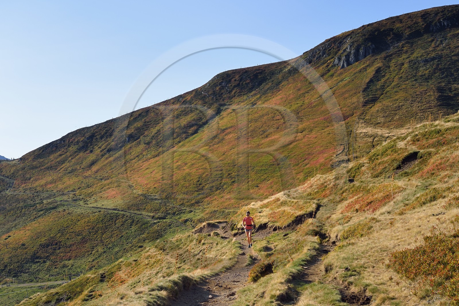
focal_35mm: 56
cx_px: 230
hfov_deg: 35.6
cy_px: 153
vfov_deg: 24.2
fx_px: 714
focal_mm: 56
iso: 200
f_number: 11
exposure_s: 1/320
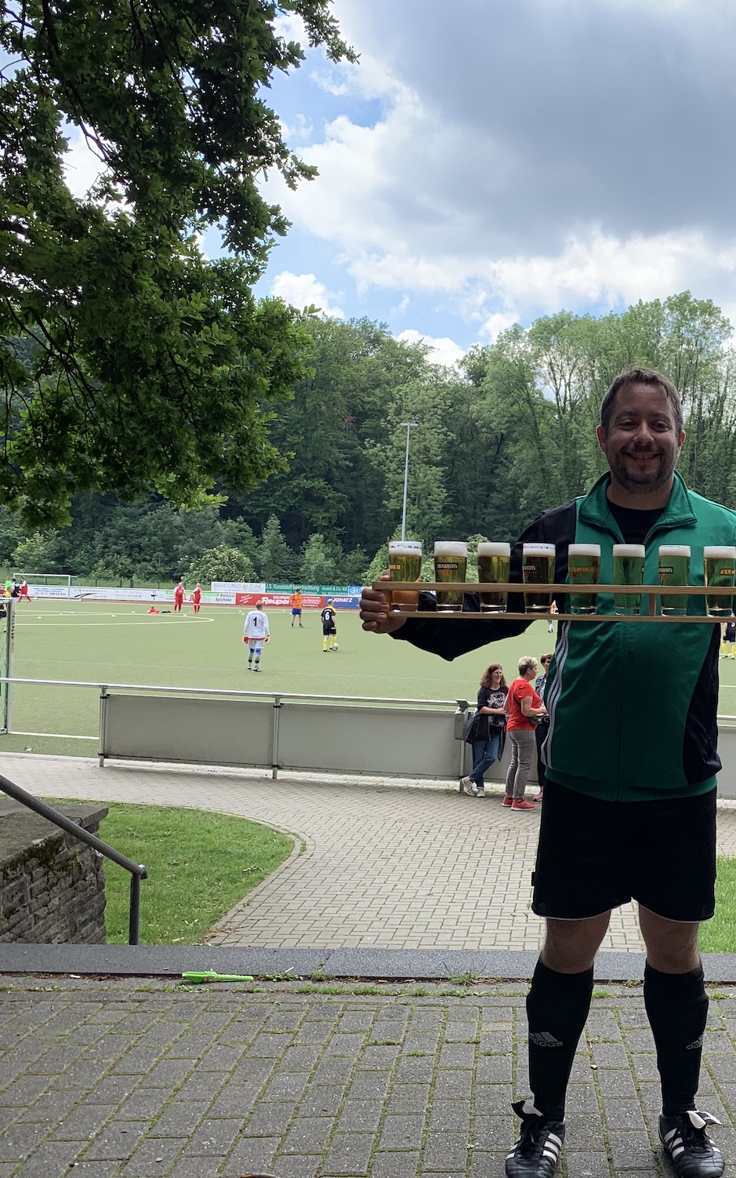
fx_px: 1187
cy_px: 588
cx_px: 647
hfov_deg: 32.9
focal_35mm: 37
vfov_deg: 52.7
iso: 25
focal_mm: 4.25
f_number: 1.8
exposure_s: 1/842
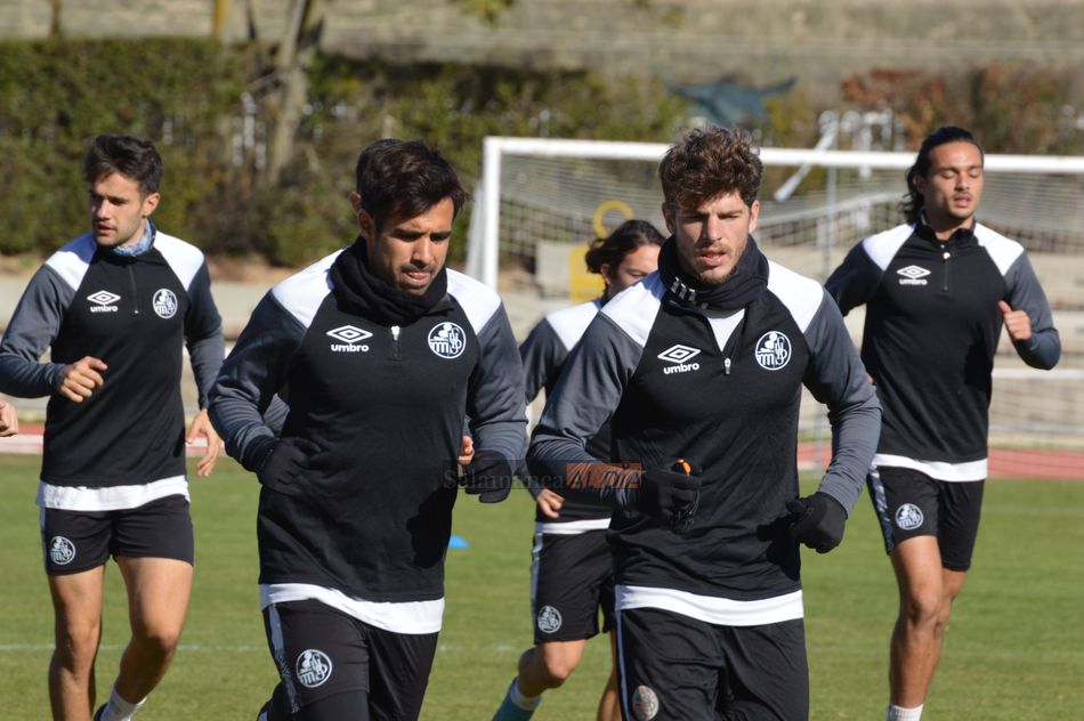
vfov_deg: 3.1
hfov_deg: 4.6
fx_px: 13540
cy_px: 360
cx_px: 542
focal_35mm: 450
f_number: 13
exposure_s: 1/320
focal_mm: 300
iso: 200
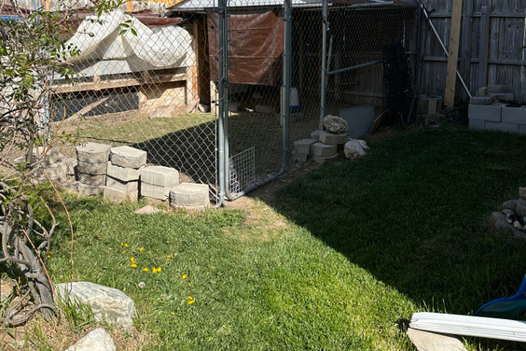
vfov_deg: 38.2
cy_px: 101
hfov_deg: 55.8
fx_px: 497
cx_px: 265
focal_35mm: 34
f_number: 1.78
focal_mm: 6.86
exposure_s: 1/3155
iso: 80
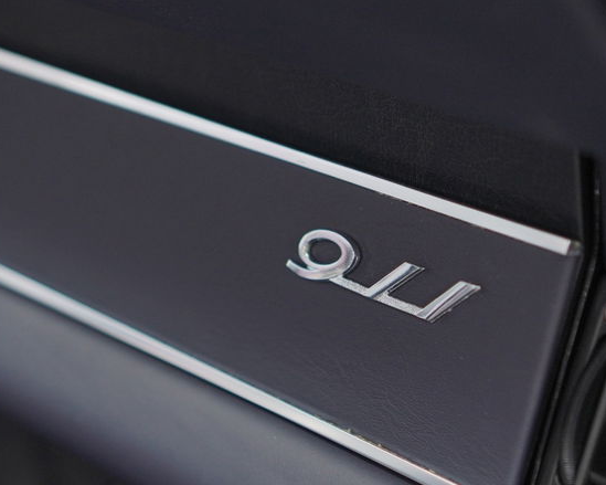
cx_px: 302
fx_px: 1648
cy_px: 287
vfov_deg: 16.7
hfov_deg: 20.8
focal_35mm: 92
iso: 400
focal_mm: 35
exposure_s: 1/800
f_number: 2.2
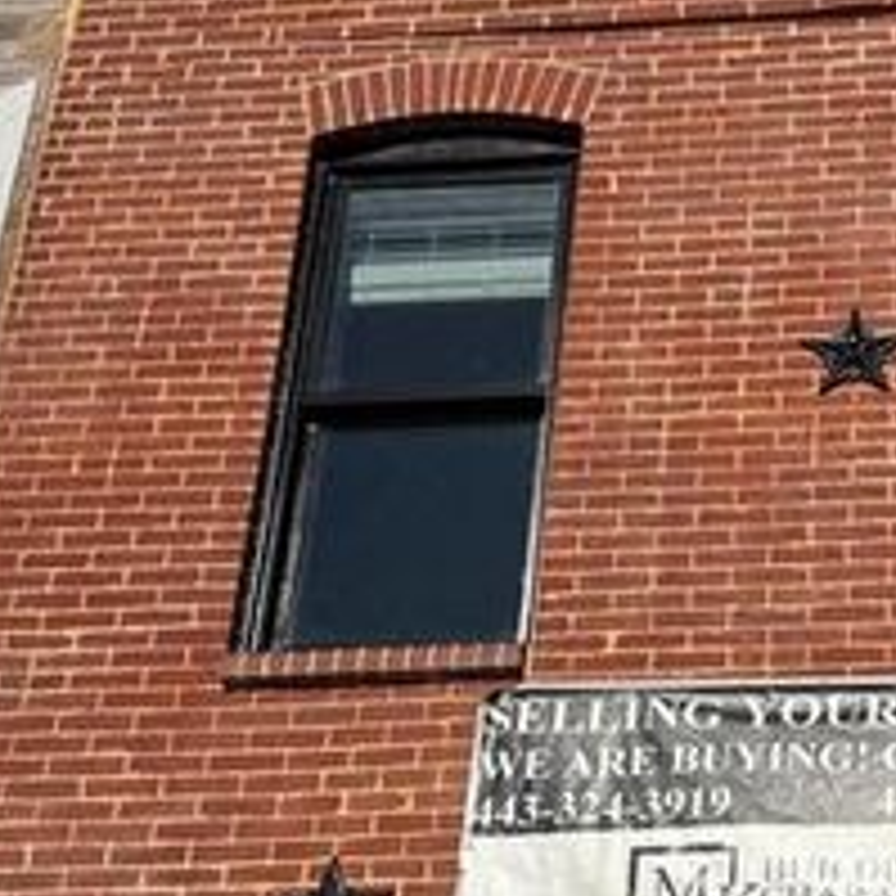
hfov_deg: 23.5
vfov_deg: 23.8
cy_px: 763
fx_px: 2079
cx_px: 851
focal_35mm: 71
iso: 80
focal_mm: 6.76
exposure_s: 1/10417
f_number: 1.78
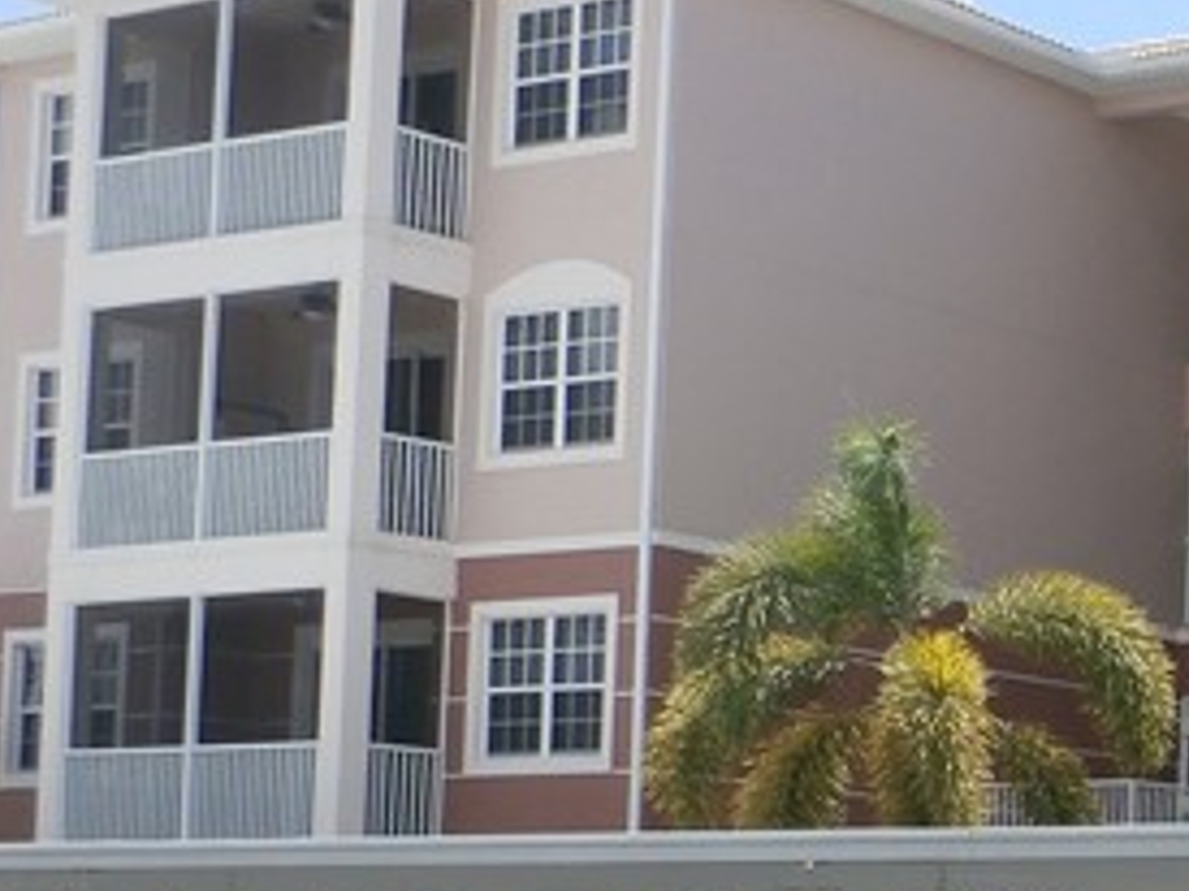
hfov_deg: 17.3
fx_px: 3193
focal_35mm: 93
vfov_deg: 15.5
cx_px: 2127
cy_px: 952
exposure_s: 1/800
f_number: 3
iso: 100
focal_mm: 4.5
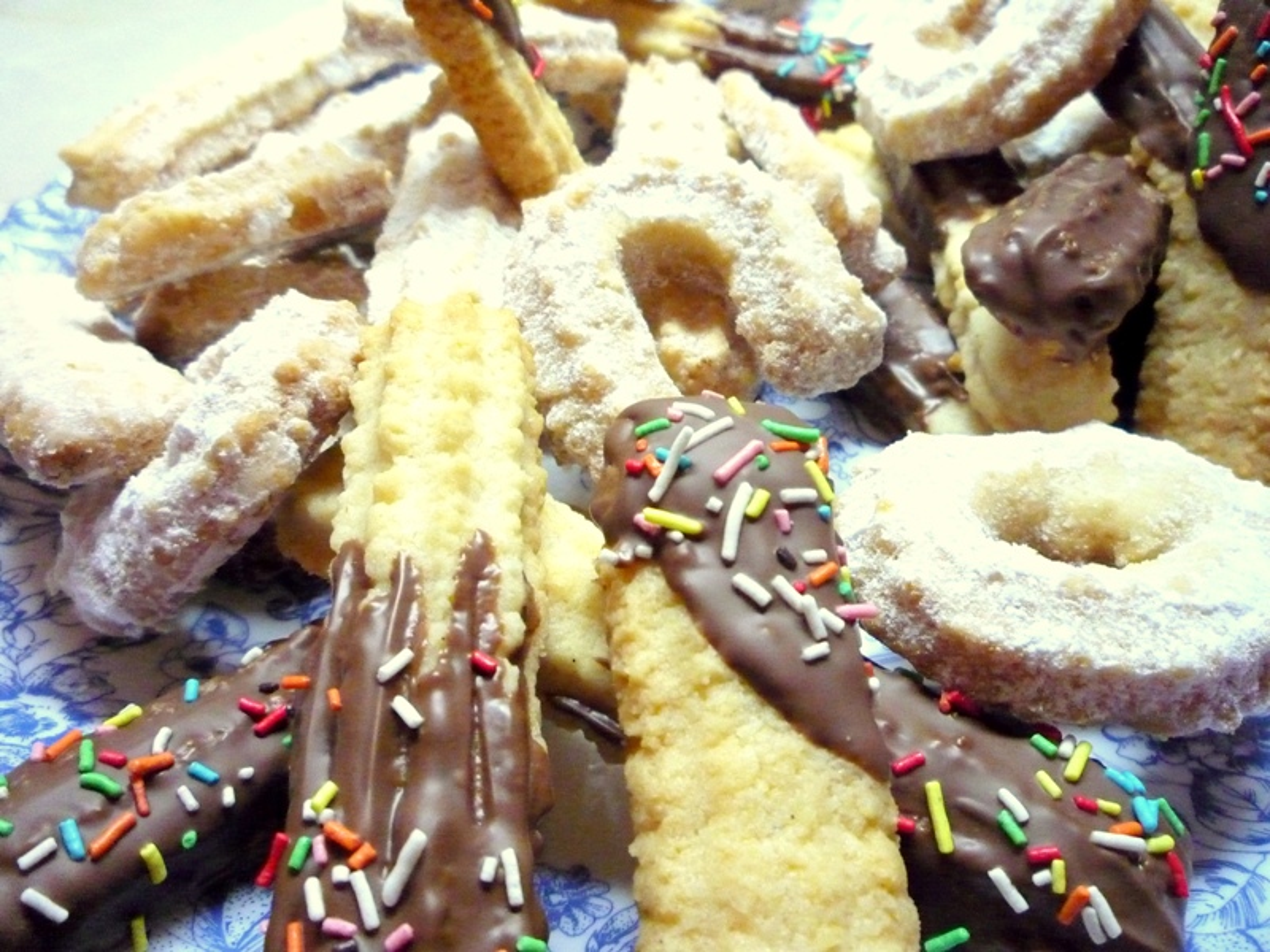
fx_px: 1101
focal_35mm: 30
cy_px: 476
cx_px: 635
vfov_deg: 46.8
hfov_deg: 60.0
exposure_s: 1/60
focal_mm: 5.2
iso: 800
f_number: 3.3
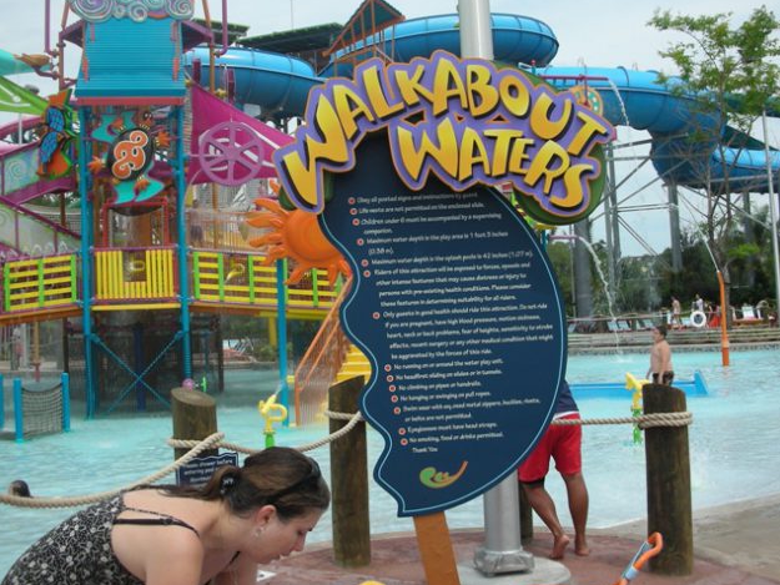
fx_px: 969
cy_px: 252
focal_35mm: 43
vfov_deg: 33.6
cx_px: 389
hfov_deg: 43.8
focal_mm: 5.8
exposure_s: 1/95.8
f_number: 8.5
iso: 50
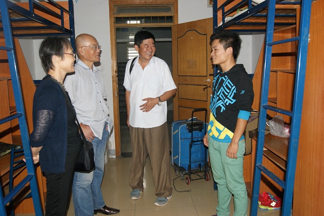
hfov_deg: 57.3
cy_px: 108
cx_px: 162
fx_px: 297
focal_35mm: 33
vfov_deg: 39.9
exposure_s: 1/60
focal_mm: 22
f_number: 5.6
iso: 400
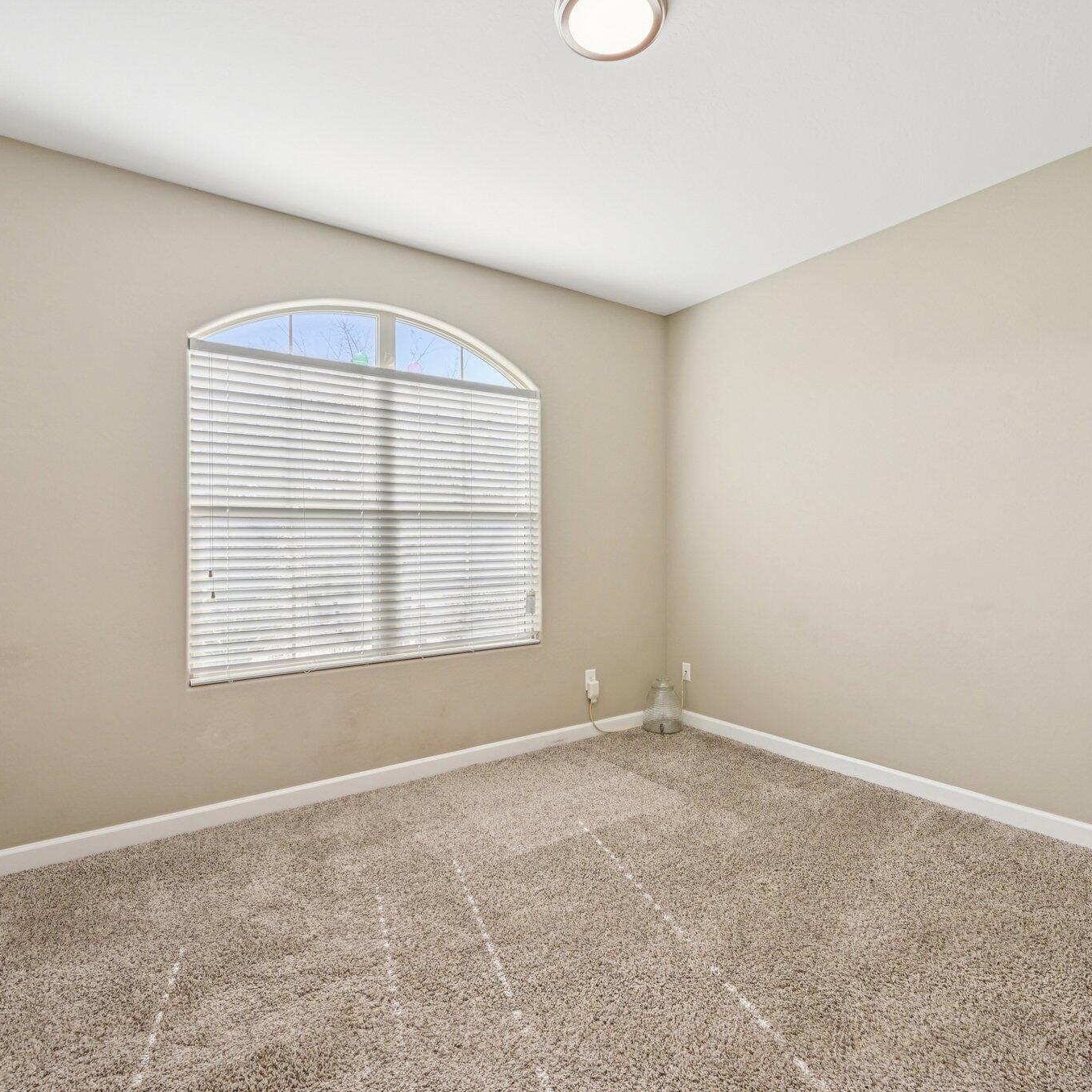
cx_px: 565
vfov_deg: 80.7
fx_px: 642
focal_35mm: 18
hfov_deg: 80.7
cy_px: 543
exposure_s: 1/320
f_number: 8
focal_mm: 14
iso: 500
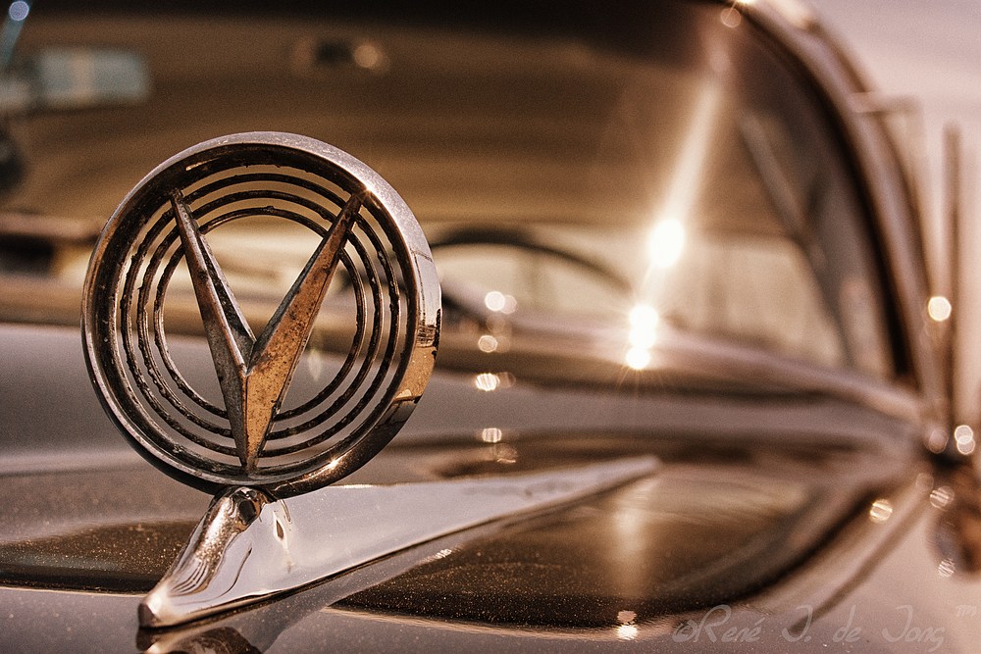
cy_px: 327
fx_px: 2534
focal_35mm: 93
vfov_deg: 14.7
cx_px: 490
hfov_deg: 21.9
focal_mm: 62
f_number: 9
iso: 400
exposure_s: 1/1250
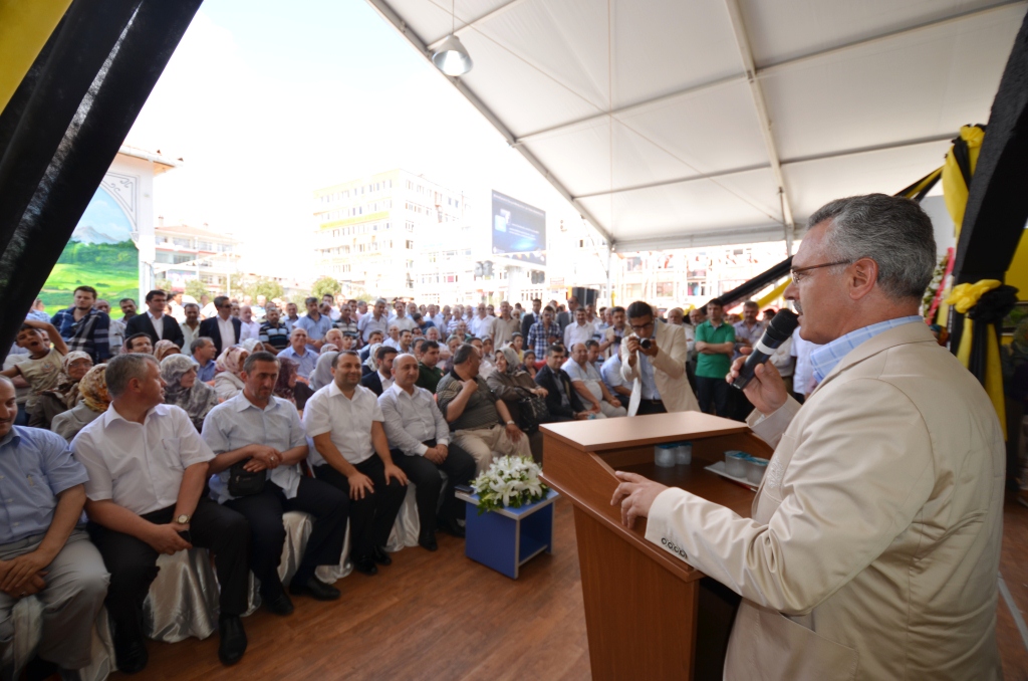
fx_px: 427
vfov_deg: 77.1
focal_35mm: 15
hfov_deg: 100.5
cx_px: 514
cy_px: 340
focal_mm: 10
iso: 140
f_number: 3.5
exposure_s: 1/200
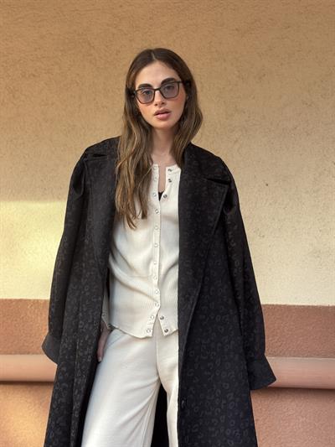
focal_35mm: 48
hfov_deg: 30.3
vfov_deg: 39.6
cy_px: 224
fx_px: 619
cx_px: 168
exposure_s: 1/214
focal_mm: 6.76
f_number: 1.78
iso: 50
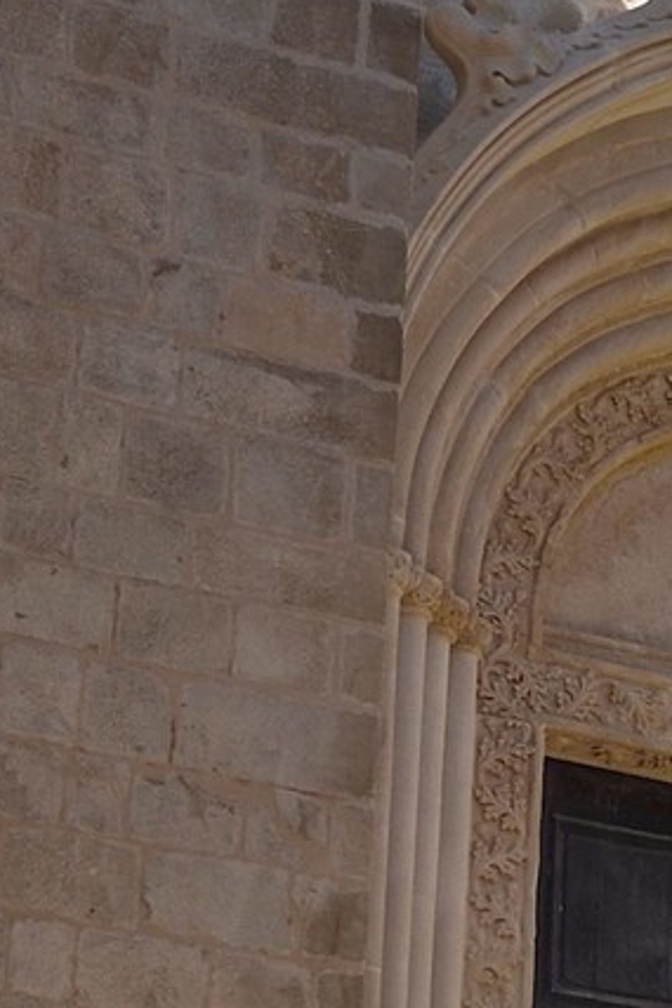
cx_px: 1778
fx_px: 4567
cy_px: 1315
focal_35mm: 163
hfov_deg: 7.7
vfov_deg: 12.2
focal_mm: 29
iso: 200
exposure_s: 1/800
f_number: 8
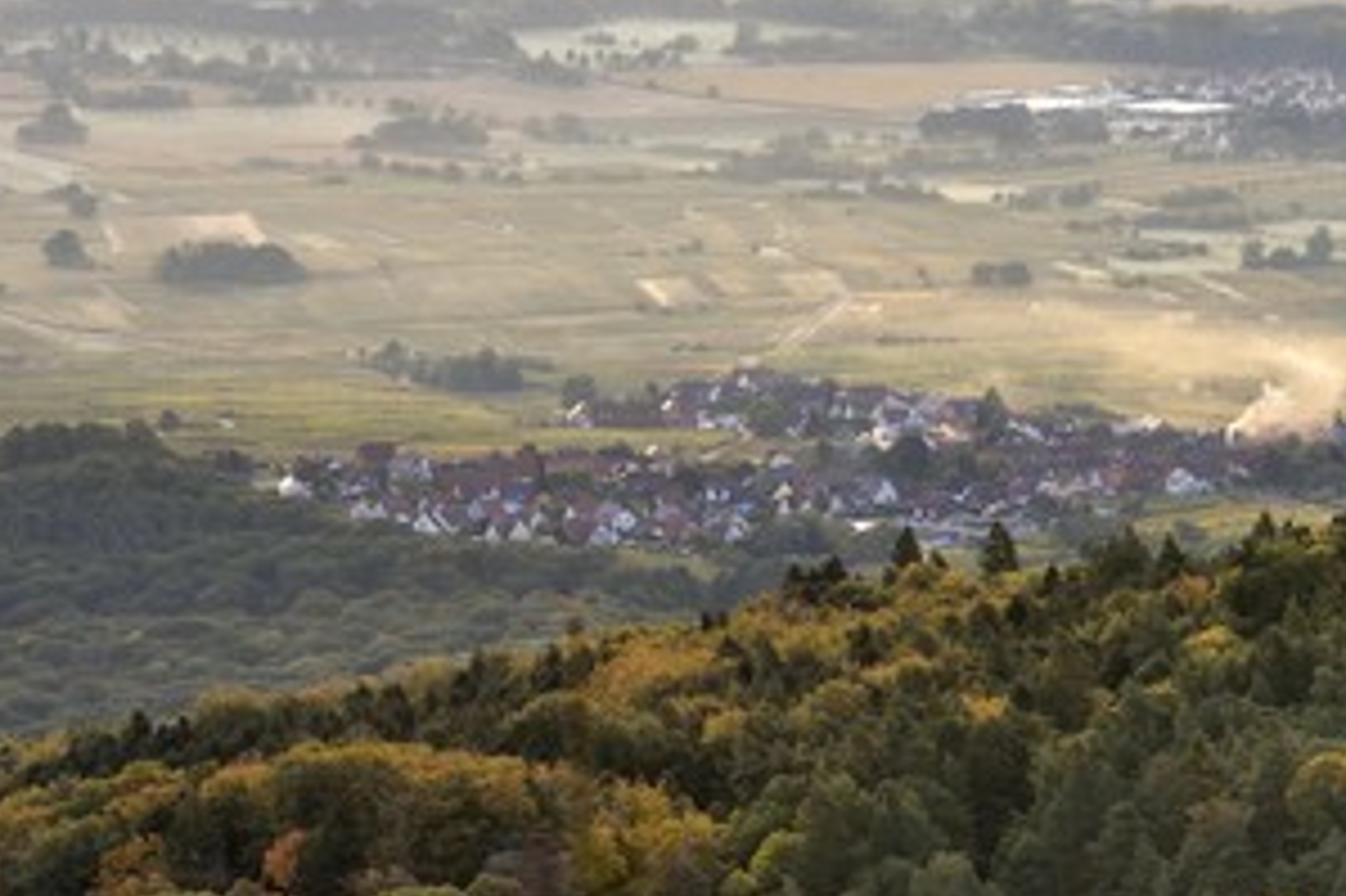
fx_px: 10537
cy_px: 284
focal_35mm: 282
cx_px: 894
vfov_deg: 4.9
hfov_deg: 7.3
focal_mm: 200
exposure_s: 1/160
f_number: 6.3
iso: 200
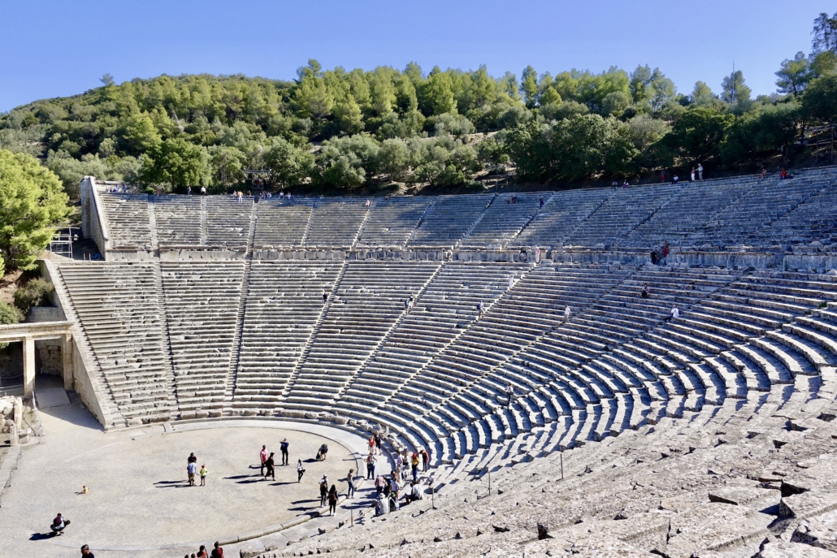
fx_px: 581
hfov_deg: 71.5
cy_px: 279
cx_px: 418
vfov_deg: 51.3
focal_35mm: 25
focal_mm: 9.2
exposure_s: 1/400
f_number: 5.6
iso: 125
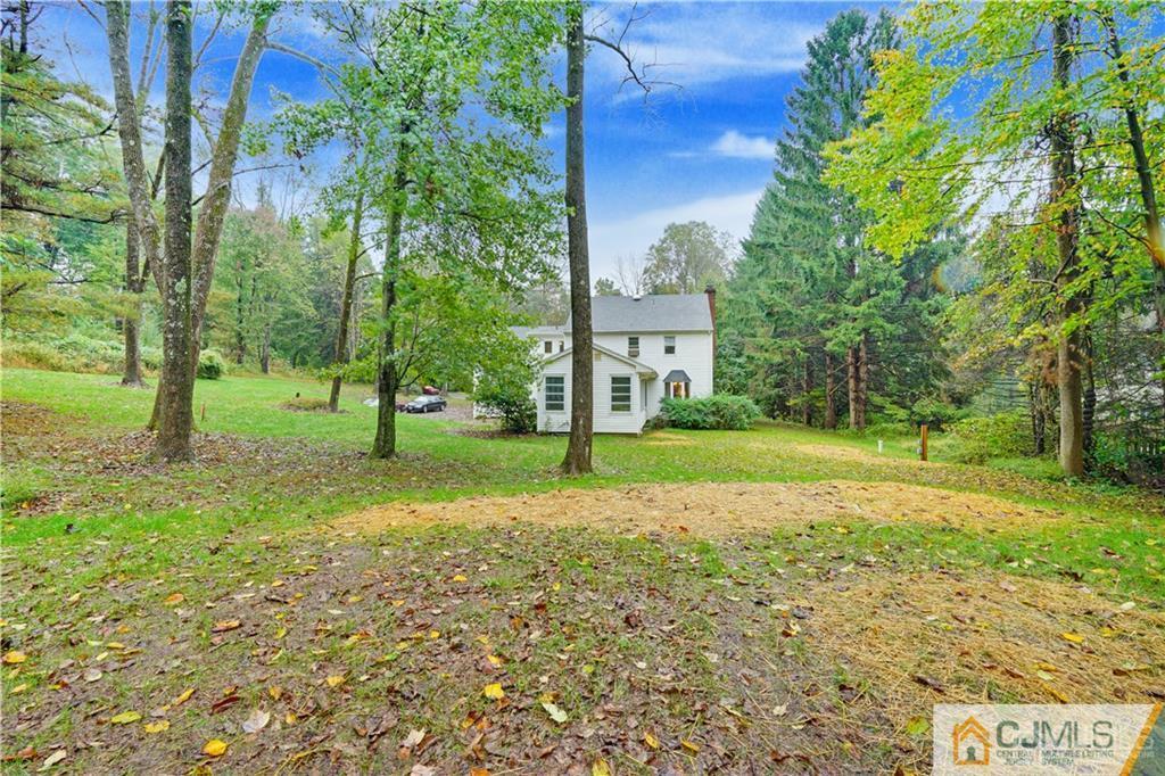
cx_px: 582
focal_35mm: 16
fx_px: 518
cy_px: 388
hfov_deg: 96.8
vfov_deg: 73.7
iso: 100
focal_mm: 16
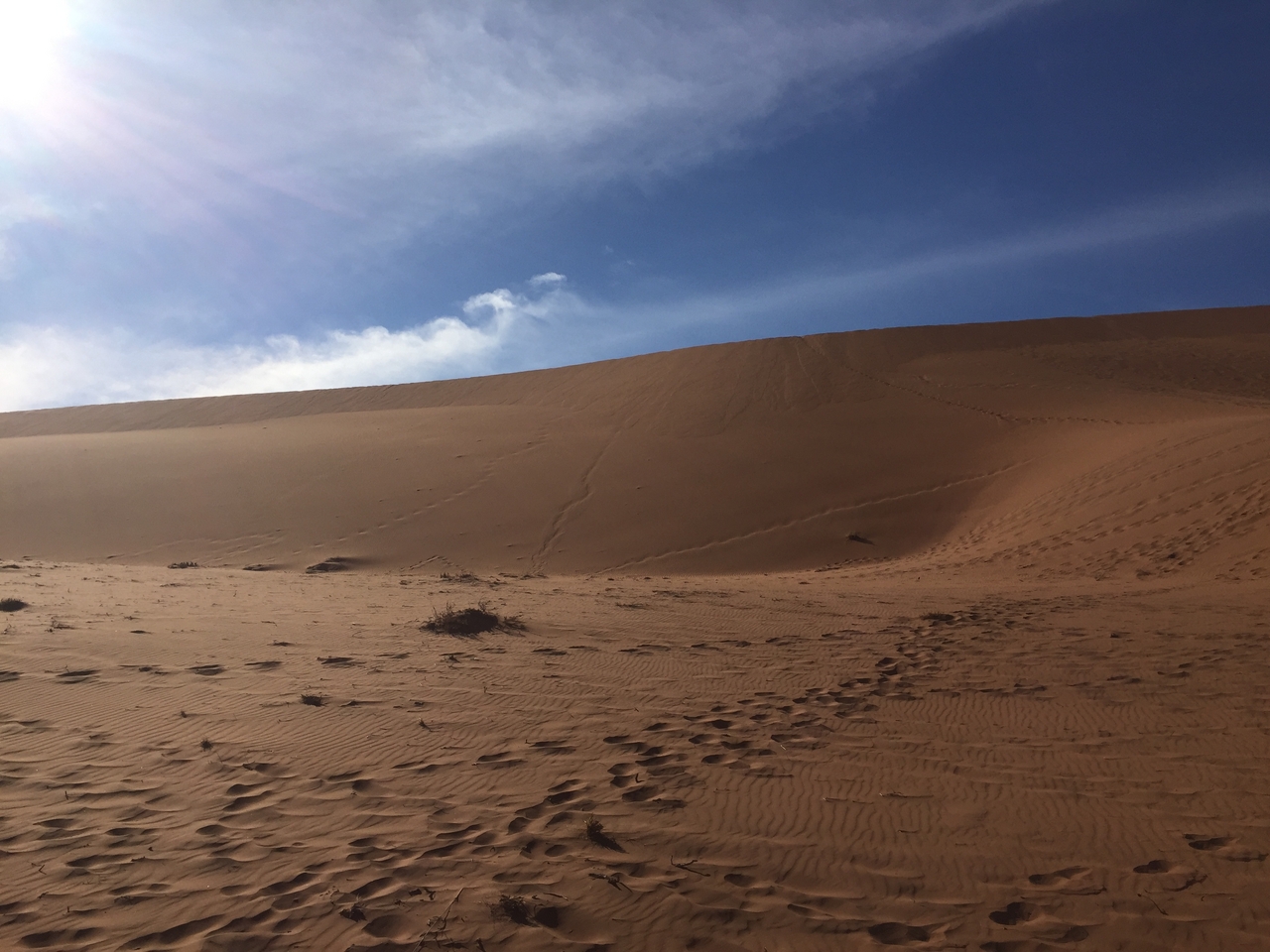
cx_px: 635
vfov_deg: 48.2
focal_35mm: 29
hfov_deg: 61.7
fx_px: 1064
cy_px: 476
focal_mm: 4.15
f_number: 2.2
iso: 32
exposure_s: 1/4950
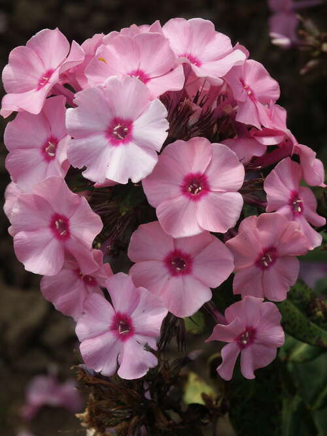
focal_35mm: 199
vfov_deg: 9.9
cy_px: 218
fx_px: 2507
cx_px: 164
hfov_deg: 7.5
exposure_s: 1/250
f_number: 6.7
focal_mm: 50.48
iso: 100
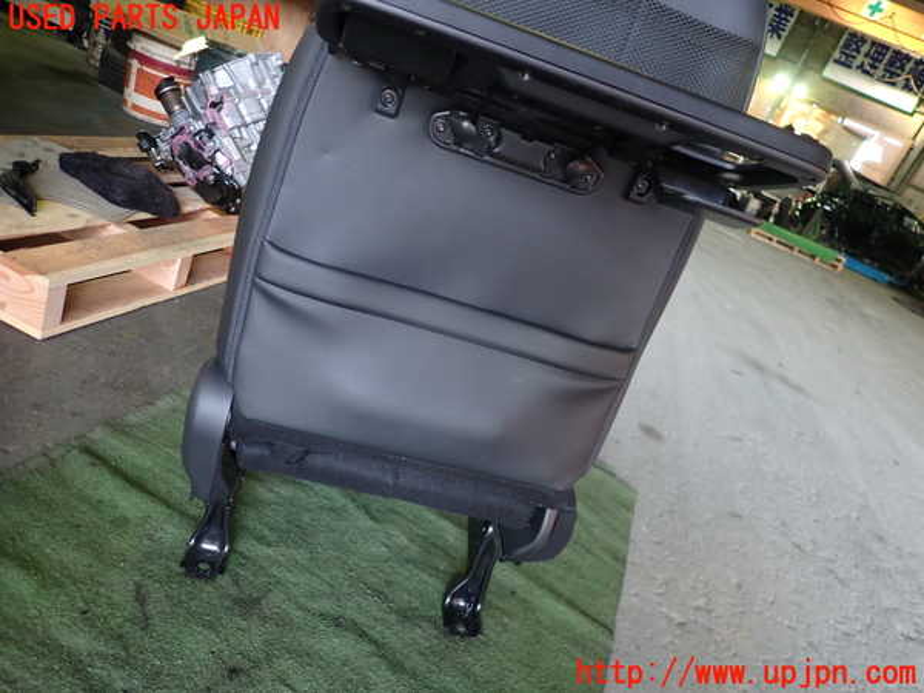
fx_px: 667
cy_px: 346
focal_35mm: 25
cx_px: 462
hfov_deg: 69.4
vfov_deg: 54.9
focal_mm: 4.5
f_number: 2
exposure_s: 1/40
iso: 200
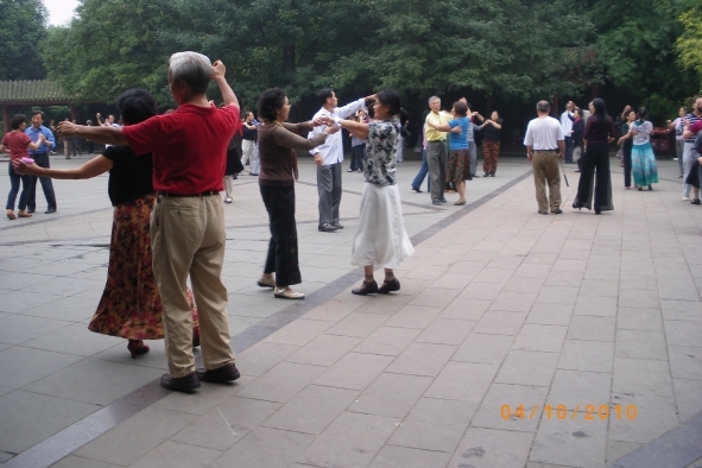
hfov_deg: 50.7
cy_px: 207
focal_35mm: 38
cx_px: 349
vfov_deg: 35.0
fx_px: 741
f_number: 3.5
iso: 80
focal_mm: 6.3
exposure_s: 1/80
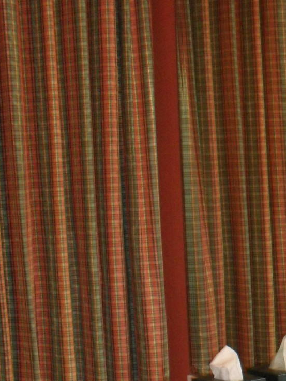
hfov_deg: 15.0
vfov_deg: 19.7
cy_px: 422
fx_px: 1046
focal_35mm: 95
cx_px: 355
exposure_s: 1/45
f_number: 3.2
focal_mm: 6.3
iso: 200
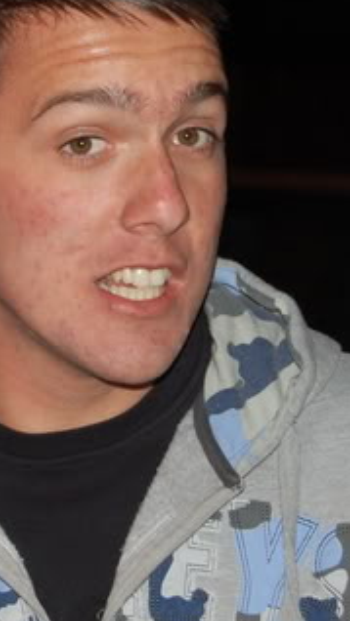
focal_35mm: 217
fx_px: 3584
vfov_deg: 9.9
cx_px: 78
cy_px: 193
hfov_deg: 5.6
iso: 400
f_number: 5.6
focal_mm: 55
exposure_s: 1/60
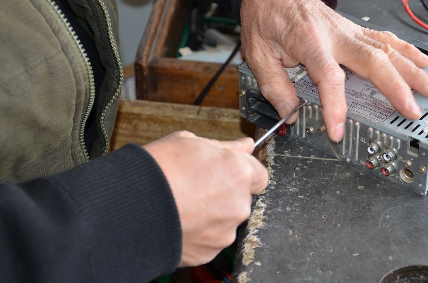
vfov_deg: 14.3
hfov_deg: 21.5
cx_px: 266
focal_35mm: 95
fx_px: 1127
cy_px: 146
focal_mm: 50
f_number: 4.8
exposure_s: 1/125
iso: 400
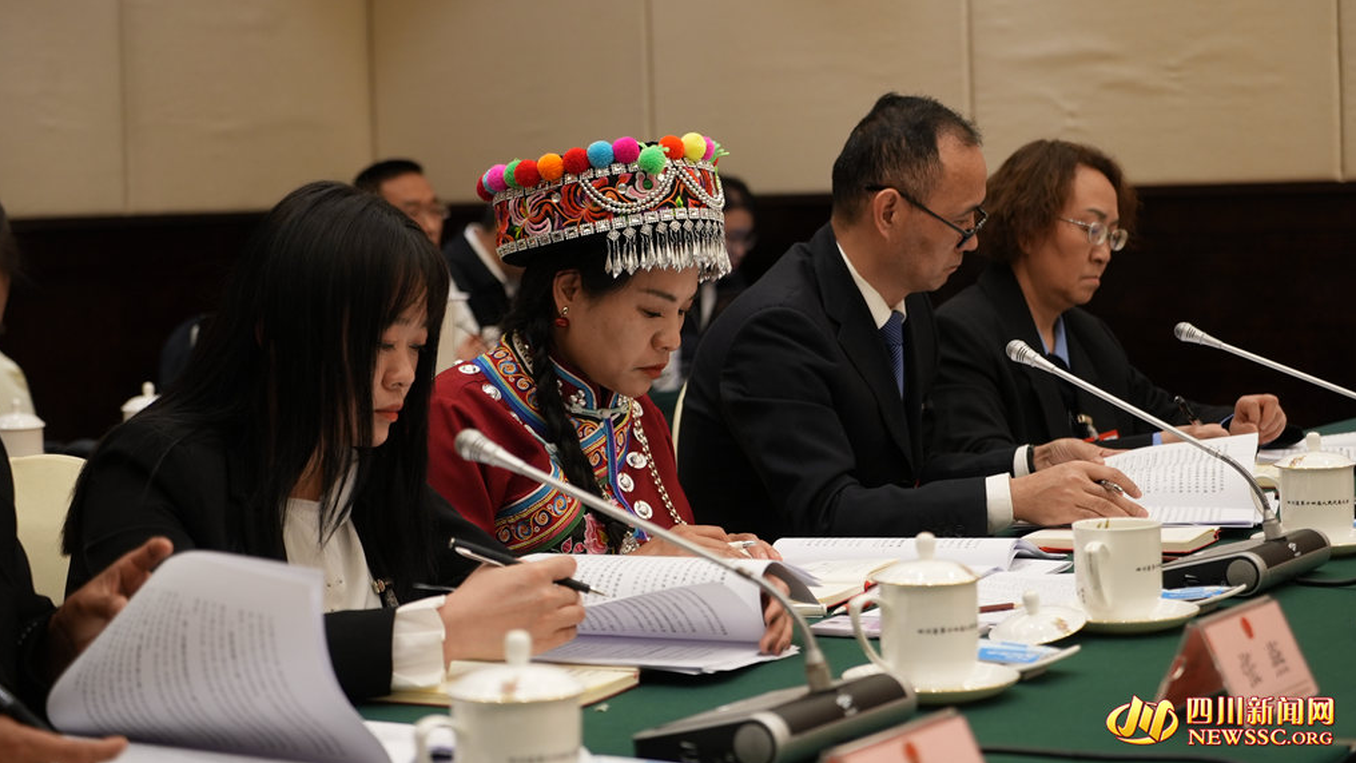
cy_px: 315
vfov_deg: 16.3
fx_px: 2661
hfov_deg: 28.6
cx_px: 676
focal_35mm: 74
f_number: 4
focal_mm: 70
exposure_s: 1/100
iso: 1000
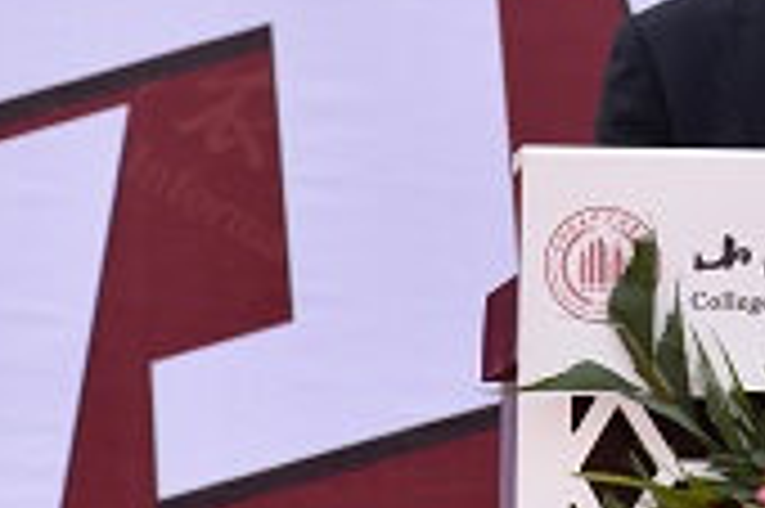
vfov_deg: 2.6
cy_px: -40
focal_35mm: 537
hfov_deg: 3.8
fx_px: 11398
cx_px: 846
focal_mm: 95
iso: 360
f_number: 8
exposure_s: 1/250
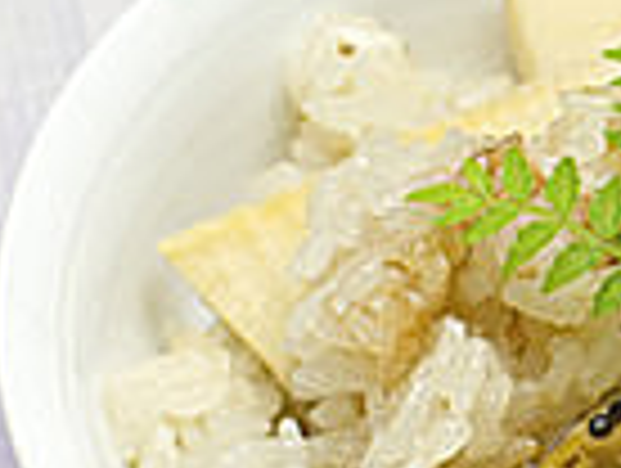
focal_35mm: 341
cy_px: 184
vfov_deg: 4.4
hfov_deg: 5.7
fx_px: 6128
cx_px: 1184
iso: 100
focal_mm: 55
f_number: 5
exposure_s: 1/8
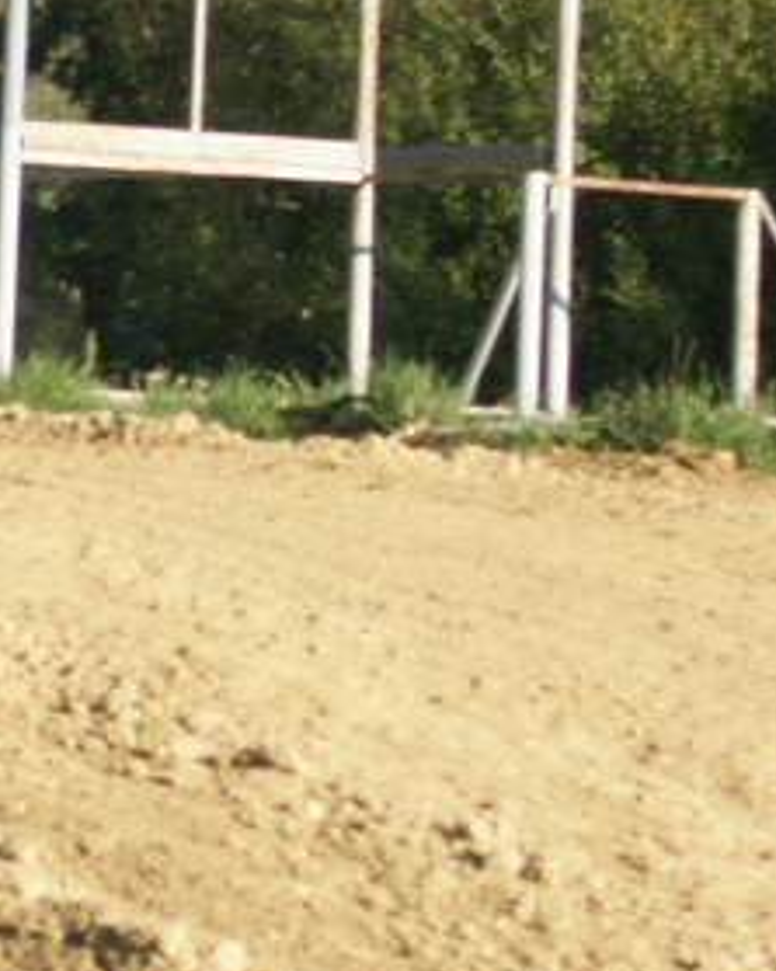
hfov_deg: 3.4
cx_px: -1173
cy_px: 188
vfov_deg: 4.3
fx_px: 13012
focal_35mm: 453
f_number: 3.5
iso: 100
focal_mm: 25.09
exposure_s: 1/750
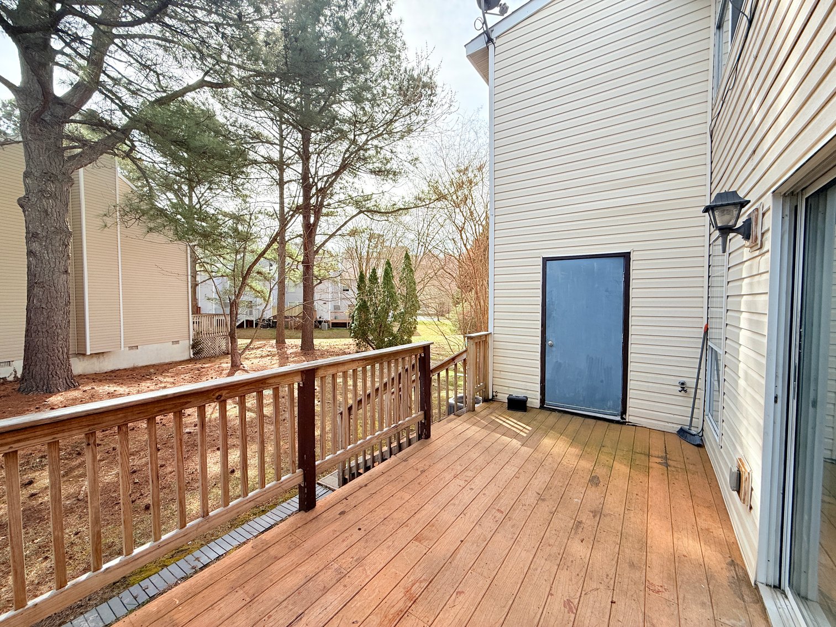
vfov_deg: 85.7
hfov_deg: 102.1
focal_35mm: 14
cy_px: 314
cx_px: 418
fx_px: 338
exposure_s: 1/734
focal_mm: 2.22
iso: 64
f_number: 2.2
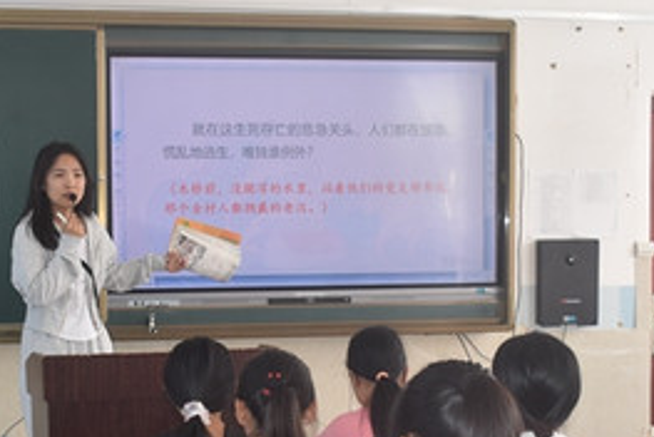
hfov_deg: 20.9
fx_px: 1764
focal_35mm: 97
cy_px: 366
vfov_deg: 14.0
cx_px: 174
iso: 500
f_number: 5.6
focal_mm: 34
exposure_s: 1/125
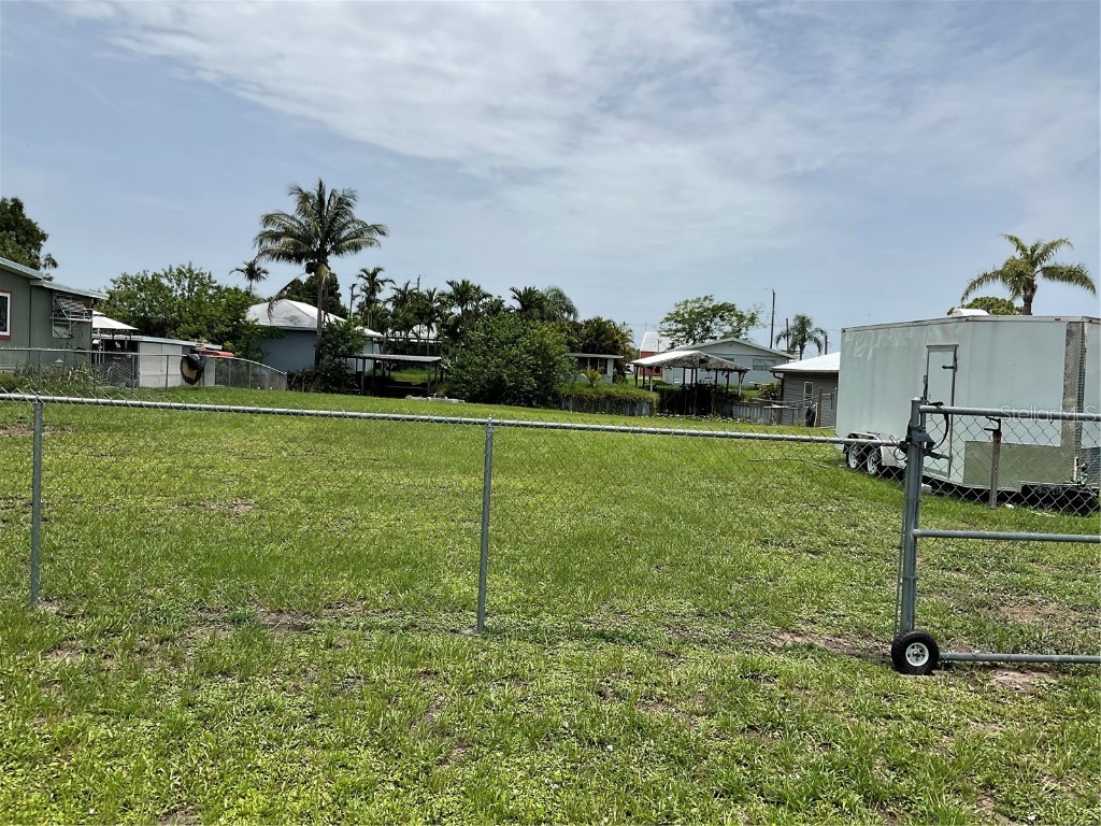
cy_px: 413
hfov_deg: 61.7
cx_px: 550
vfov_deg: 48.2
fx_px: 922
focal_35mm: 29
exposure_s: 1/2801
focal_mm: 3
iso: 16
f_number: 1.8
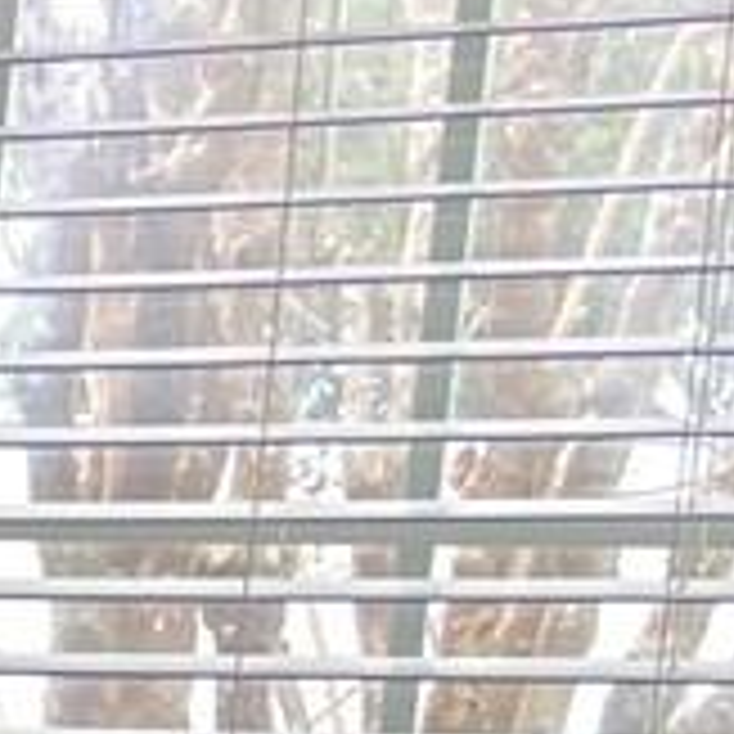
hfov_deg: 6.4
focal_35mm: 225
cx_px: -2134
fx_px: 5398
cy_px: 1351
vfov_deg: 7.5
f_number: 1.6
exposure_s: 1/120
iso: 80
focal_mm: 5.1
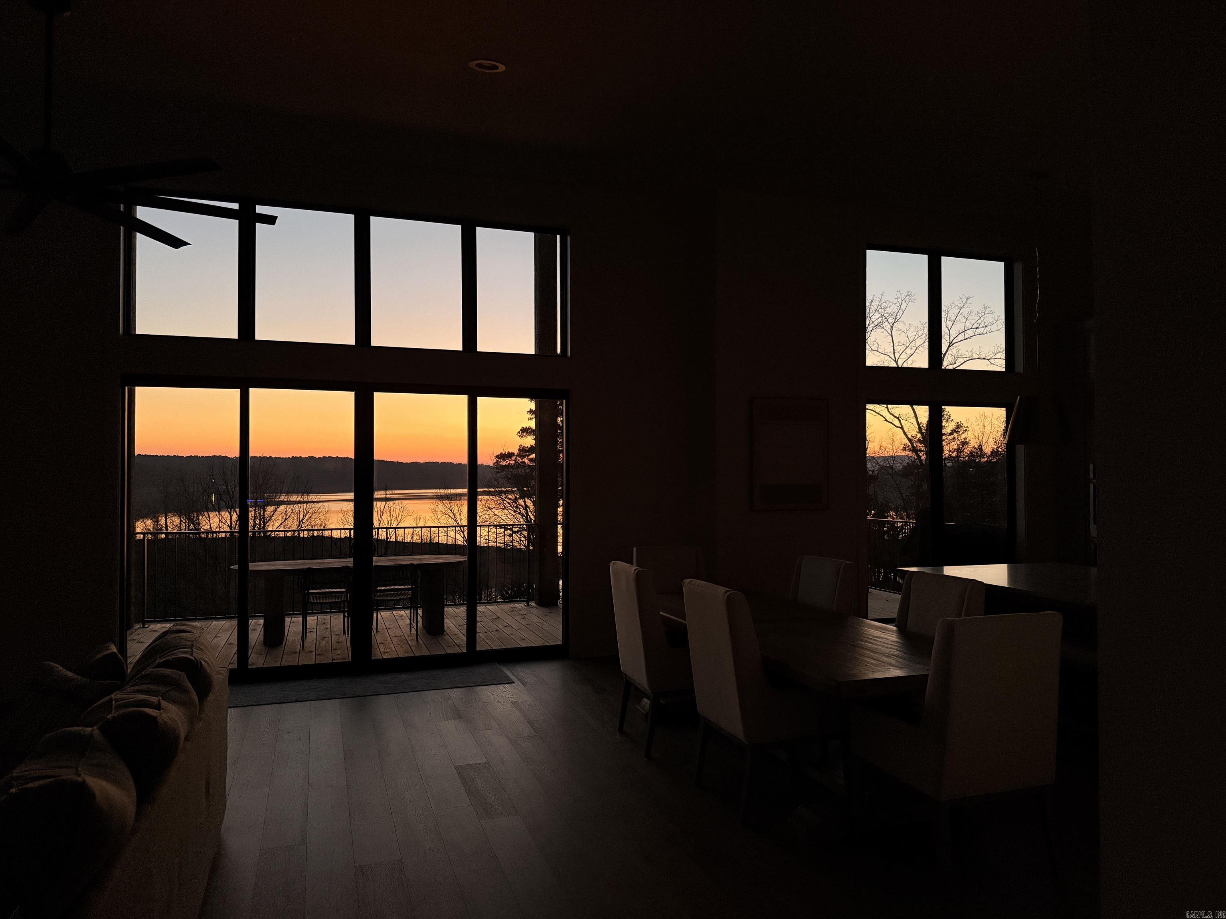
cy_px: 460
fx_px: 850
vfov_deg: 56.8
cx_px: 613
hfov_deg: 71.6
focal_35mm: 24
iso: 1000
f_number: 1.78
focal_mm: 6.76
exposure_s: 1/37
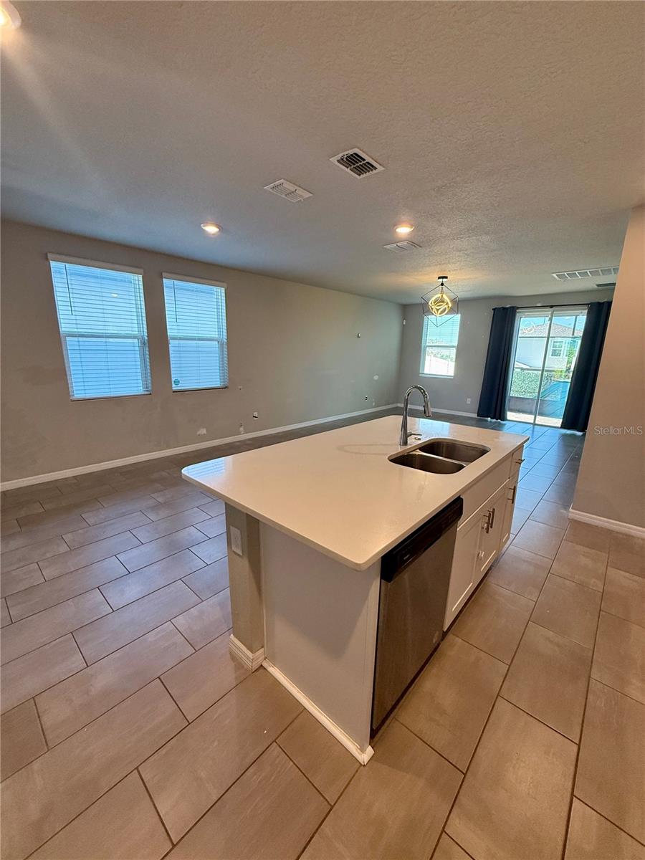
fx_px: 348
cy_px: 430
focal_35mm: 14
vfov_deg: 102.1
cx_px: 322
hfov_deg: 85.7
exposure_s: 1/120
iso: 200
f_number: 2.2
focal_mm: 2.22
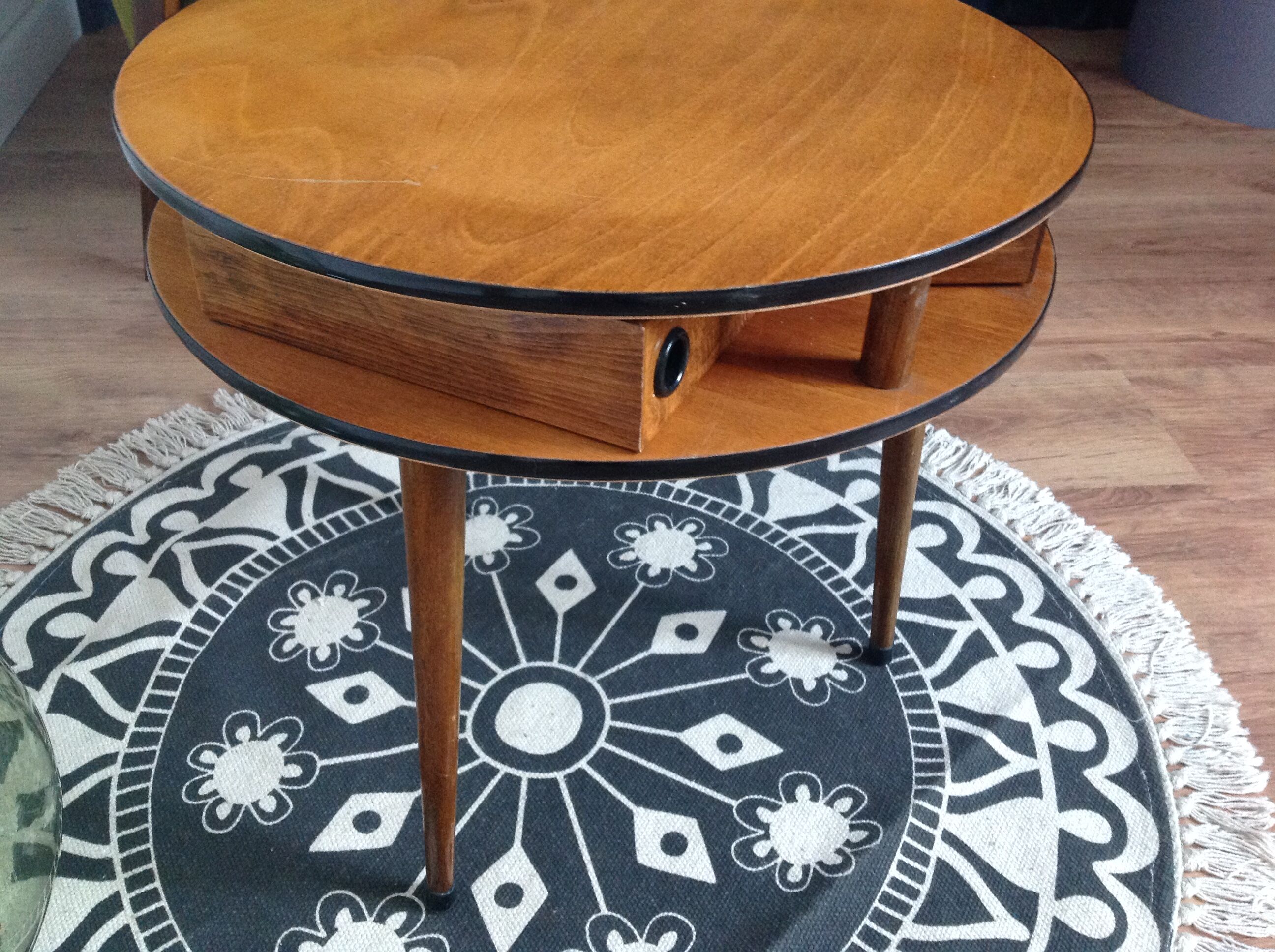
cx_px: 638
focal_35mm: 35
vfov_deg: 40.6
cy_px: 476
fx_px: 1287
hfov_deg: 52.7
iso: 250
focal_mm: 4.28
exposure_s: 1/15
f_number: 2.4
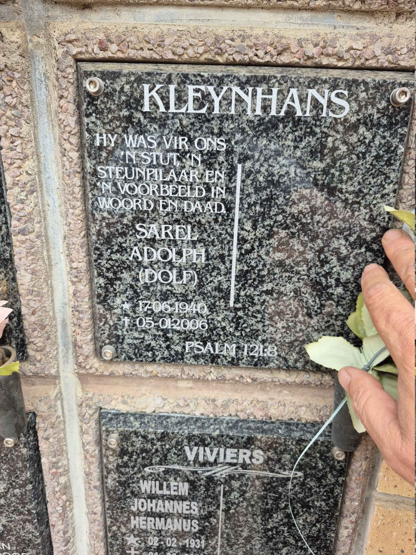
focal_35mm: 23
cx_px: 208
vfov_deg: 73.9
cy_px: 278
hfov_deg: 58.9
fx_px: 369
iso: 80
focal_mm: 5.4
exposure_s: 1/180
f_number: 1.8
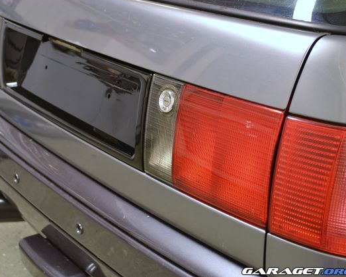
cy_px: 137
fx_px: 635
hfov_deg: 30.4
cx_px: 144
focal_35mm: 62
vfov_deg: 24.6
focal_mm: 36
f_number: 5
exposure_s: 1/1.6
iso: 100
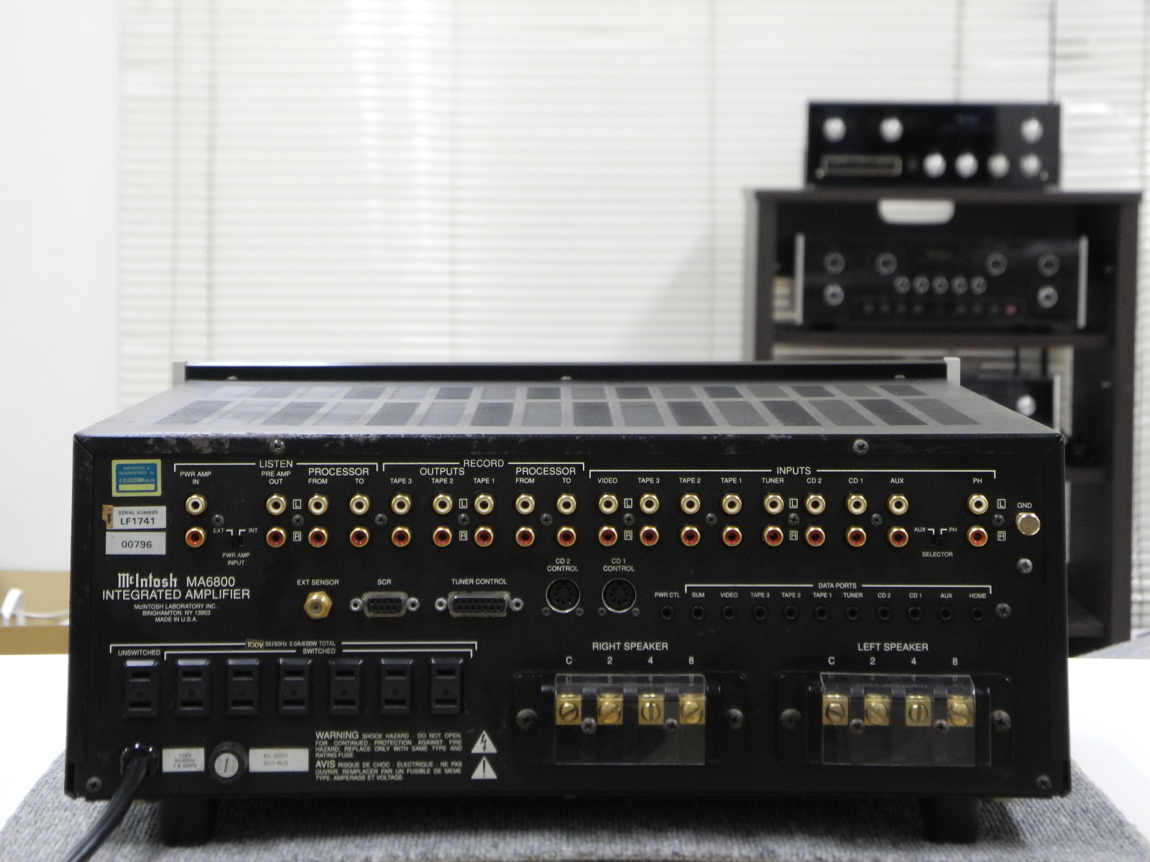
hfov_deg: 18.7
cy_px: 431
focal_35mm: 105
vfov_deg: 14.1
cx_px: 575
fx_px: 3488
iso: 400
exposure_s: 1/25
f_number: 4.5
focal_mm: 22.5
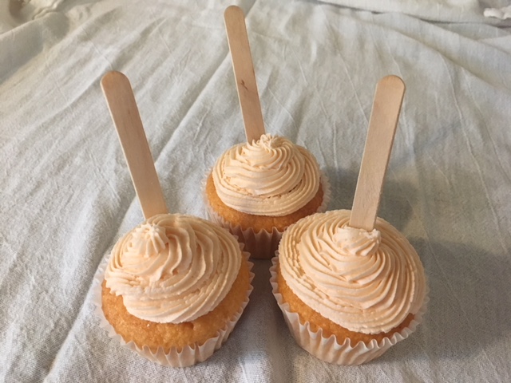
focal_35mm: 29
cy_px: 192
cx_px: 256
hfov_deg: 61.7
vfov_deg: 48.2
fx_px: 428
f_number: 2.2
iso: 200
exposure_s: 1/20
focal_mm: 4.15
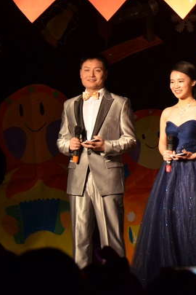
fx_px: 2172
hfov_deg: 5.1
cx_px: 264
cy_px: 105
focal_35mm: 266
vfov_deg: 7.7
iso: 800
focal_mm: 90
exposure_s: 1/125
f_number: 5.6
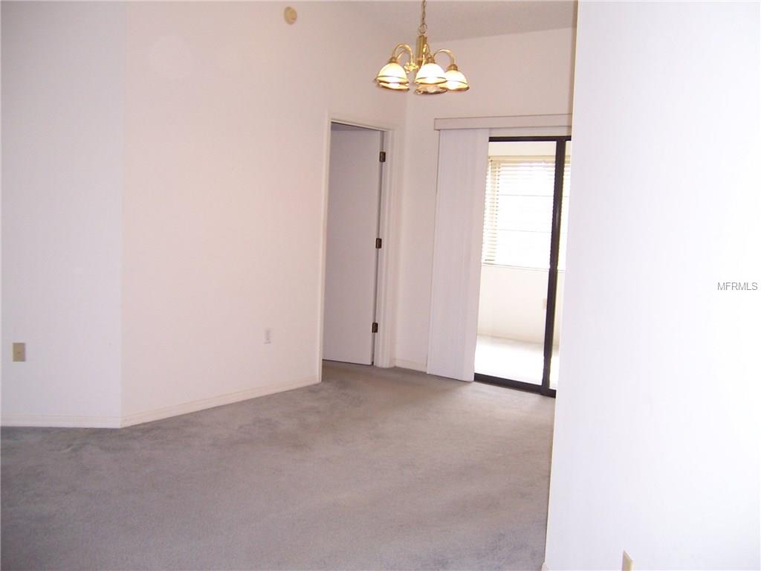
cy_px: 286
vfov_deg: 42.9
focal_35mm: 33
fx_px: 725
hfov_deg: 55.4
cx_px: 380
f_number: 2.8
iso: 140
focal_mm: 5.5
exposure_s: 1/60
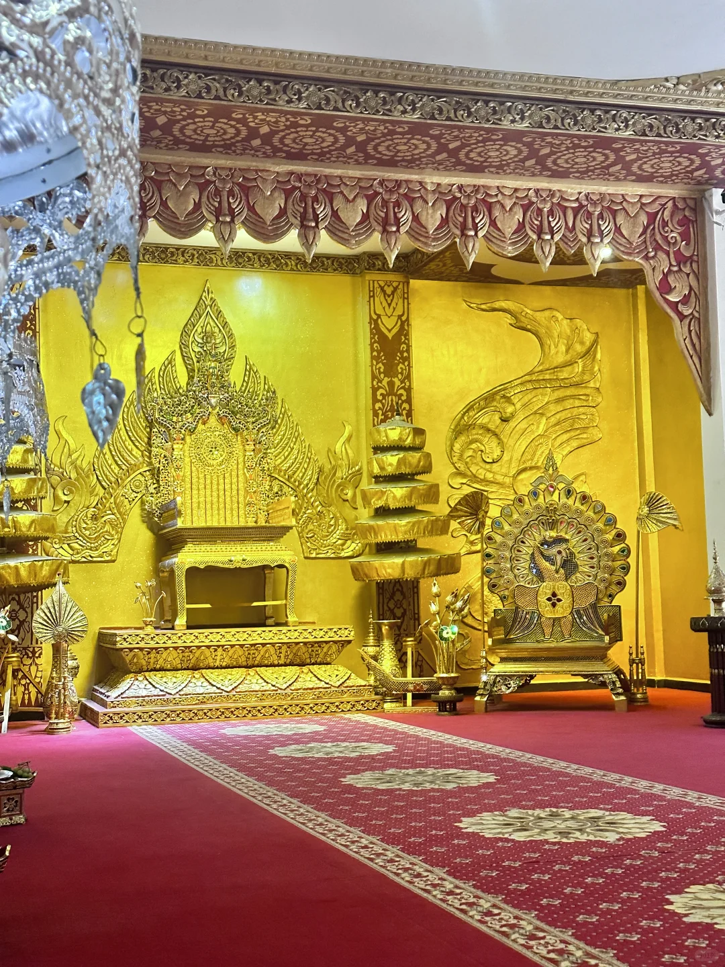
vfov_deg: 39.7
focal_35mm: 48
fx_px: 1340
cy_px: 484
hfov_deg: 30.3
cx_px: 362
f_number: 1.78
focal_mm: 6.86
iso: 500
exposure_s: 1/25
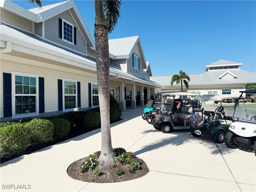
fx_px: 177
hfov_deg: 71.6
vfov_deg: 56.8
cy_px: 96
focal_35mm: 24
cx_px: 128
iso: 80
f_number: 1.78
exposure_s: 1/7937
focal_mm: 6.76
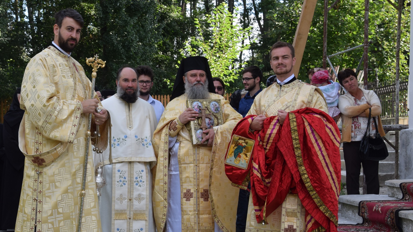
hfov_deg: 27.4
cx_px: 152
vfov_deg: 15.7
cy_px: 150
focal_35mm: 77
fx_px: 843
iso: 400
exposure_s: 1/200
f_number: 7.1
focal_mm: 38
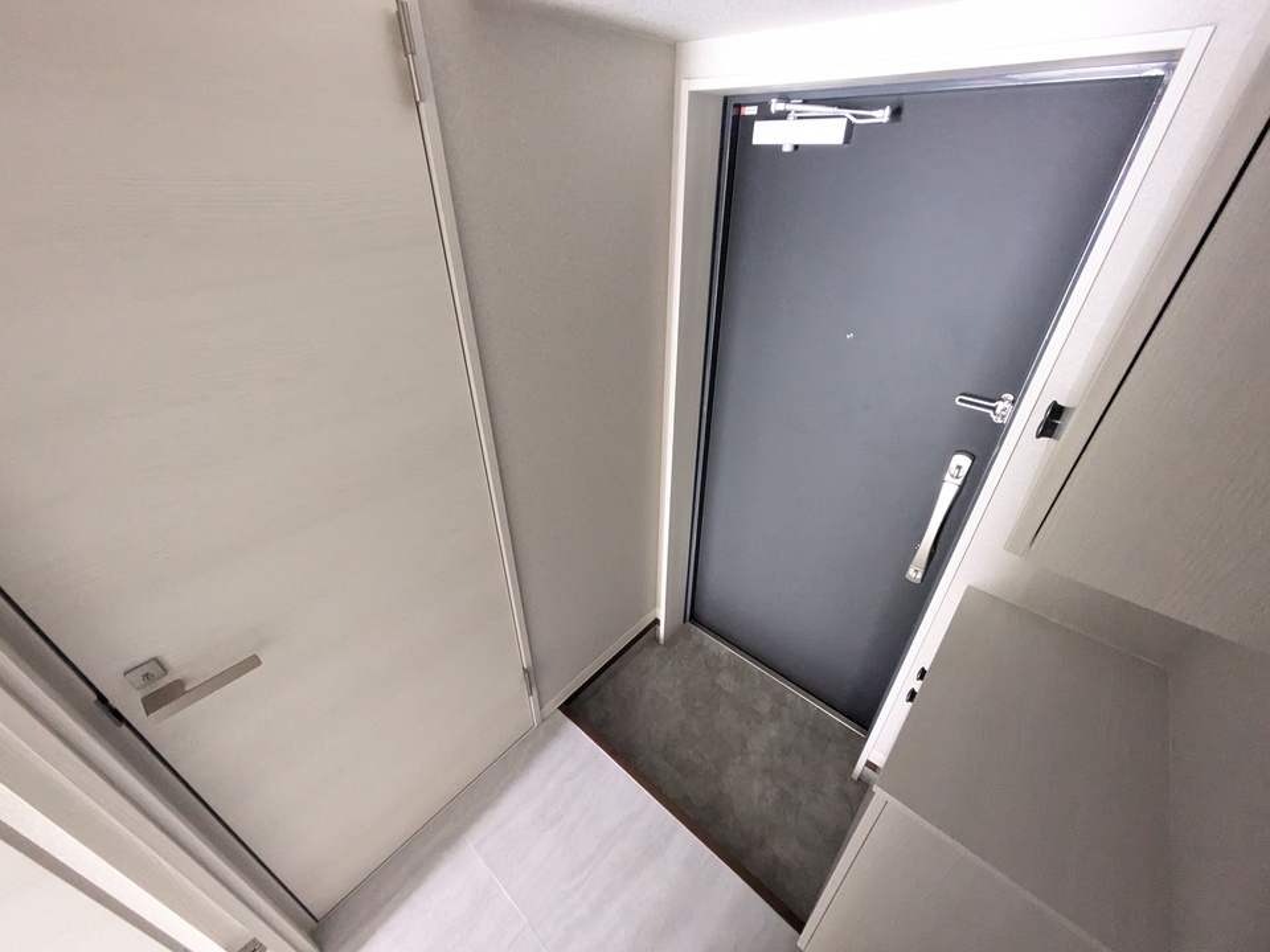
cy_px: 476
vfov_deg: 85.7
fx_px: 514
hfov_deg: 102.1
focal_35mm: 14
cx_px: 635
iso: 2109
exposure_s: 1/24
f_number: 2.2
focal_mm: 1.83
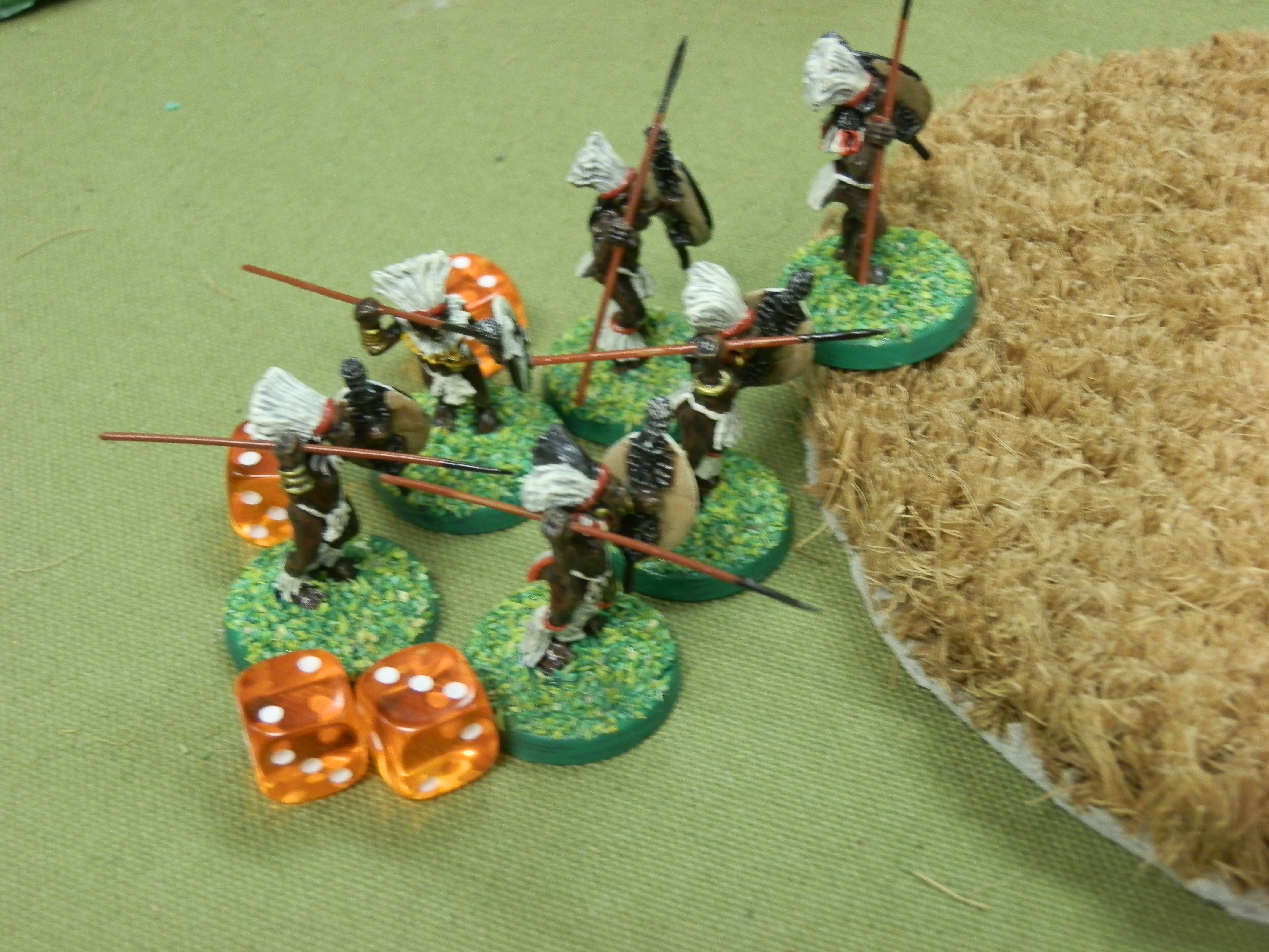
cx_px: 634
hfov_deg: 31.7
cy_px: 476
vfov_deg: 24.0
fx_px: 2236
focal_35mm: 61
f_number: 3.7
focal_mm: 10.99
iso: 200
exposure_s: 1/15
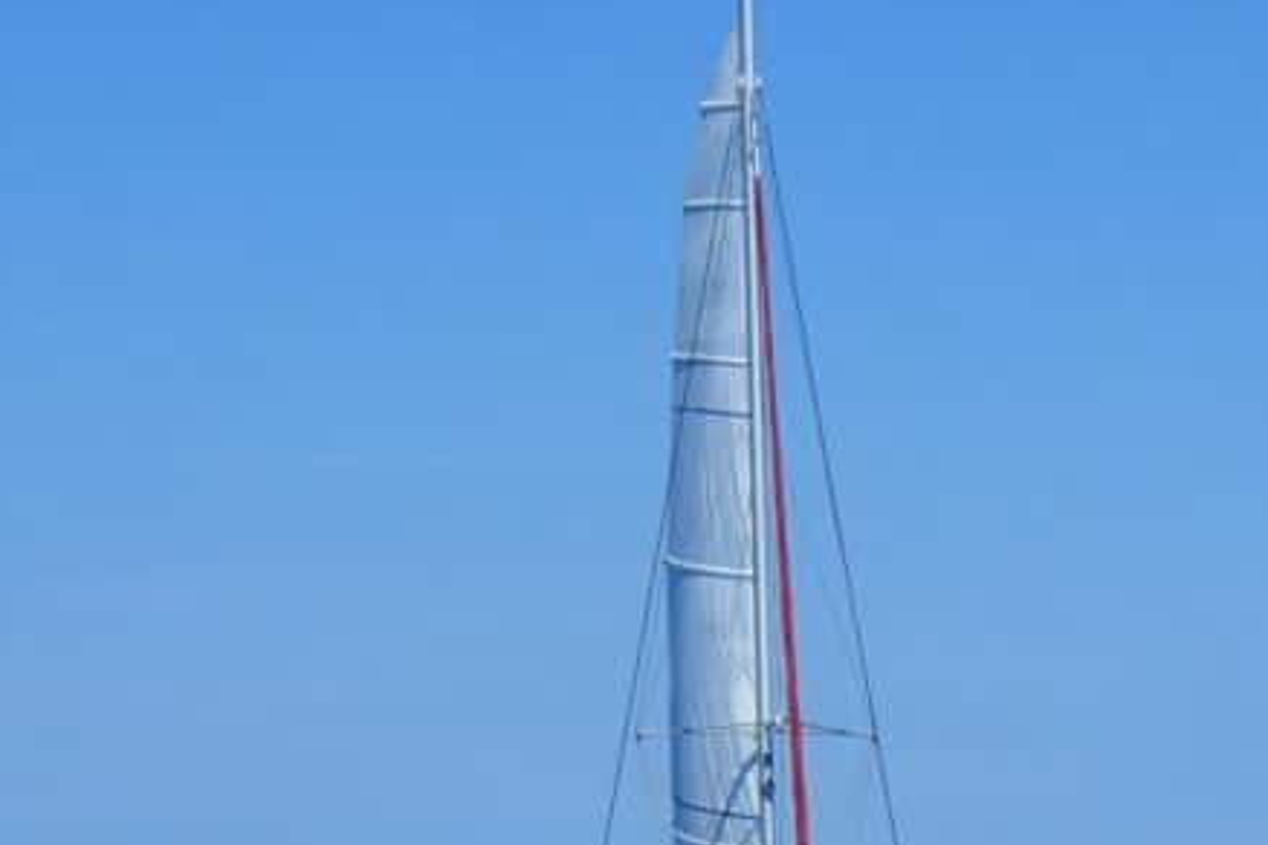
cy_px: 1050
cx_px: 498
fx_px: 8558
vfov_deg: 5.6
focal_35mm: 243
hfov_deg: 8.5
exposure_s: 1/640
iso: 100
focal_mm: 18
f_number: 6.3
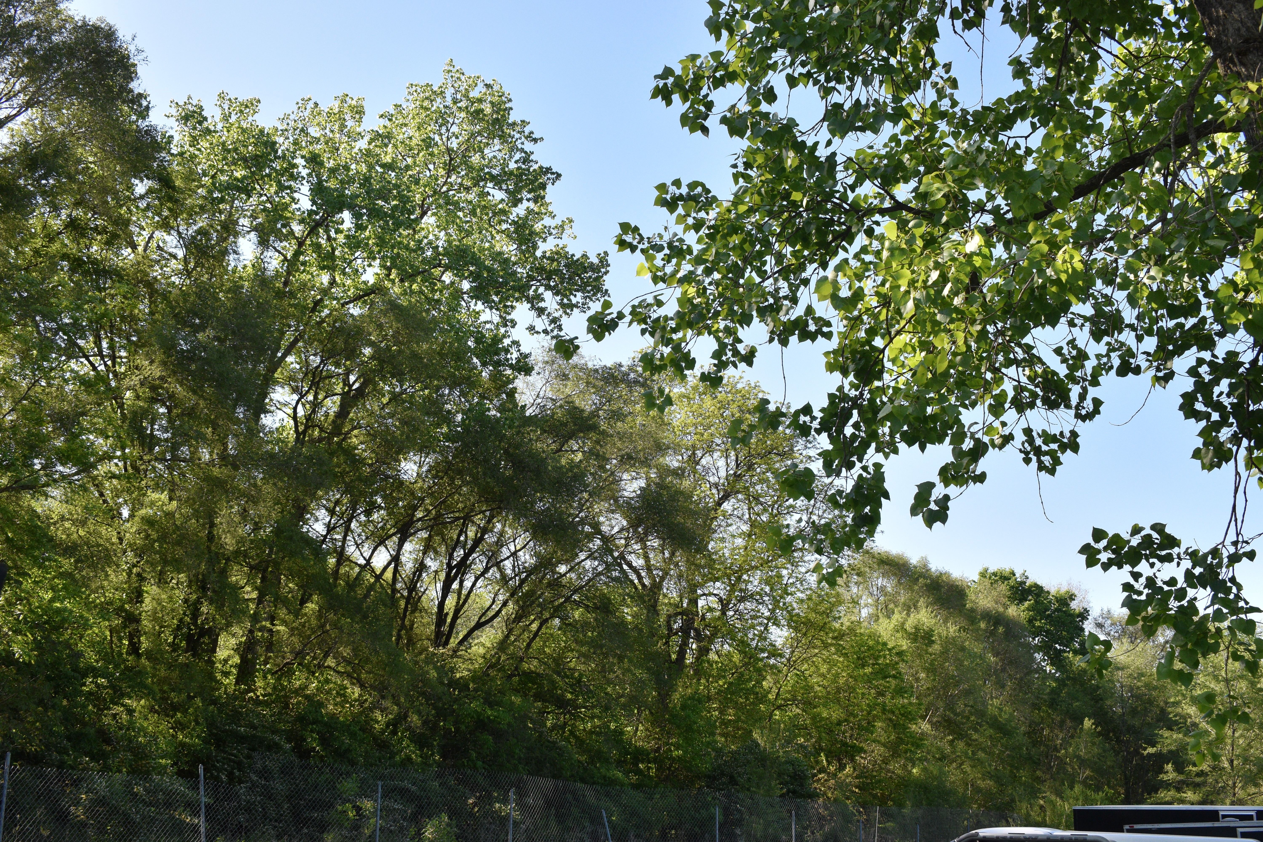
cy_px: 421
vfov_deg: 35.5
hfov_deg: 51.3
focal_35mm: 38
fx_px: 1316
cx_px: 632
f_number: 8
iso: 800
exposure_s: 1/1000
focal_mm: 25
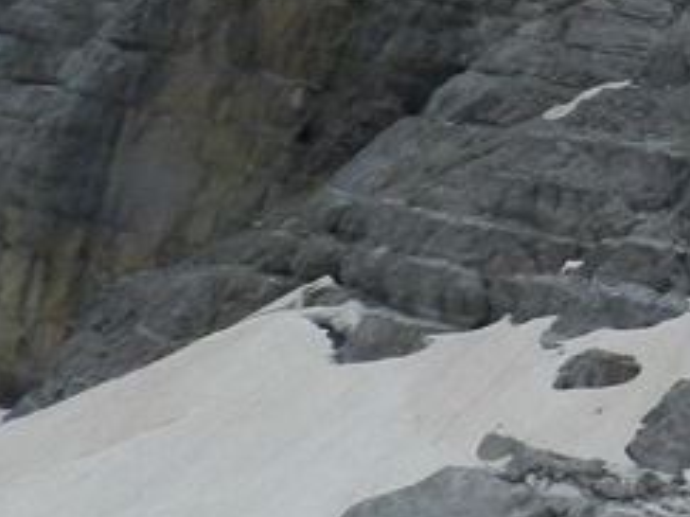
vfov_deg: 14.4
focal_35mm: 97
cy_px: -199
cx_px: 1215
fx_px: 1933
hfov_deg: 17.0
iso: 160
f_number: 5
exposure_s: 1/800
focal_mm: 4
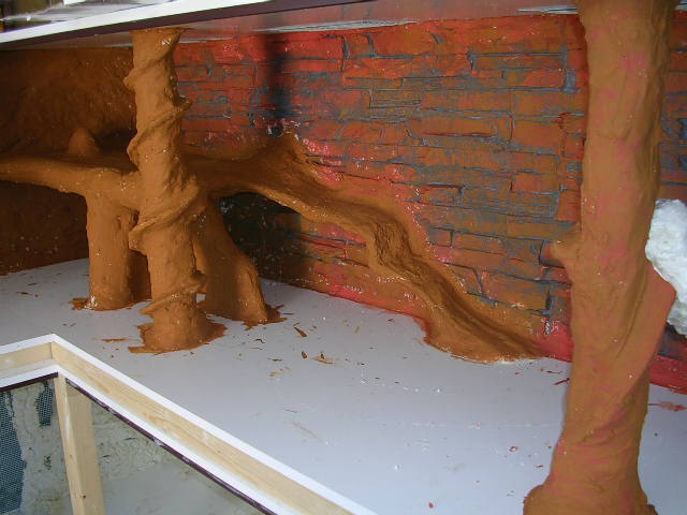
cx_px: 344
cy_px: 258
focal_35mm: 38
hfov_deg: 49.0
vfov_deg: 37.7
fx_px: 754
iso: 50
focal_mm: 5.8
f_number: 2.8
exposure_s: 1/30
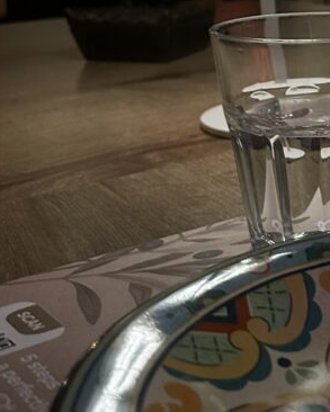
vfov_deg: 26.6
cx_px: 420
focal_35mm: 71
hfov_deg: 19.9
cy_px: 136
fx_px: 866
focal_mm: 5.7
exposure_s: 1/29
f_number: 1.5
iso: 800
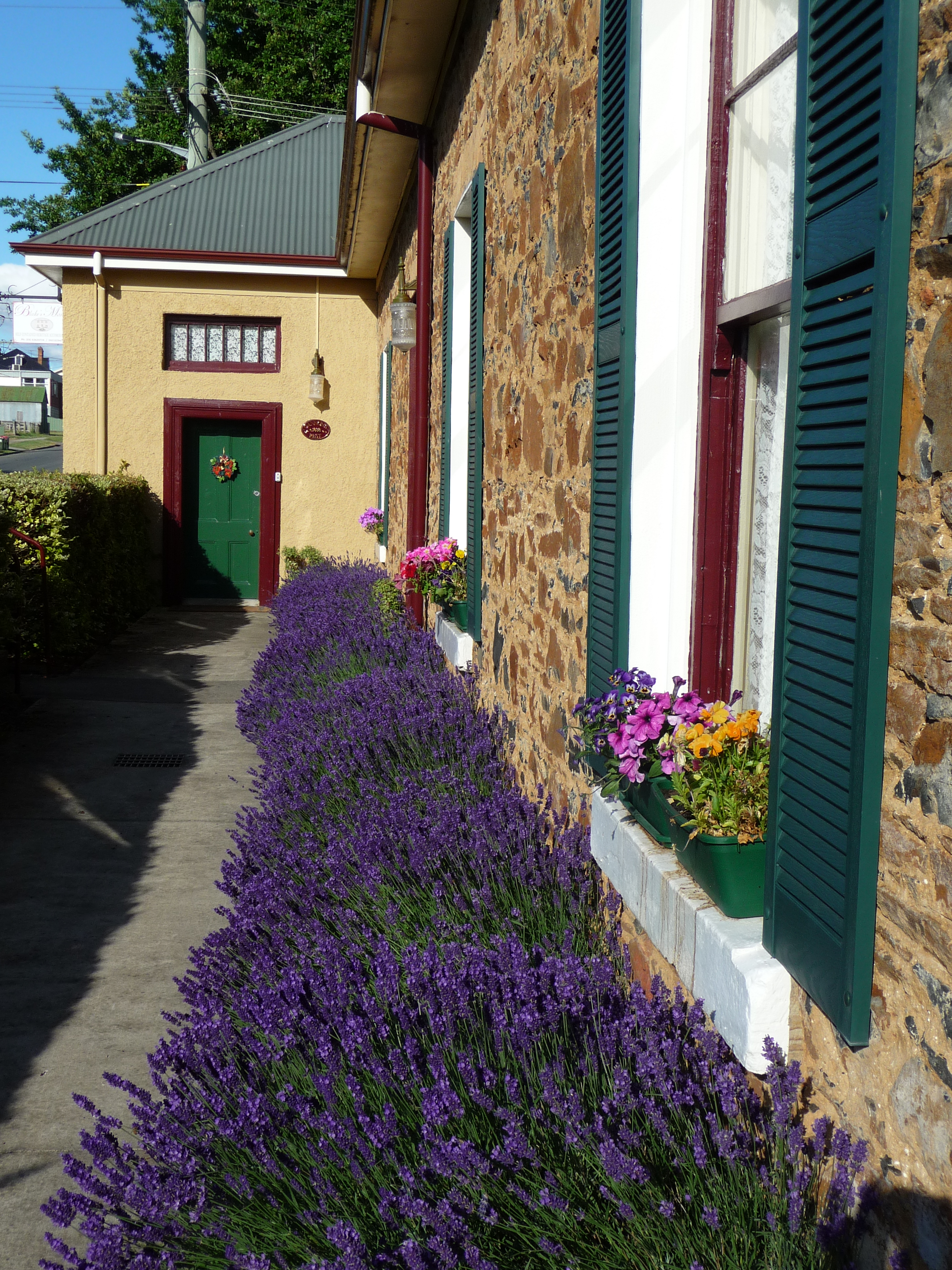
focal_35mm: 43
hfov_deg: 33.6
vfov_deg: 43.9
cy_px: 635
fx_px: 1577
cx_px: 476
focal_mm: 7.1
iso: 100
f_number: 4
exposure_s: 1/800
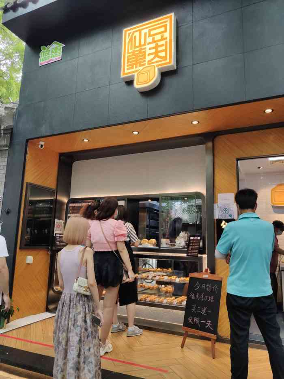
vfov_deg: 67.3
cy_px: 190
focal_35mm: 26
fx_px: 284
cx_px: 142
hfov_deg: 53.1
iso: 112
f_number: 1.75
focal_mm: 4.75
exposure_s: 1/167
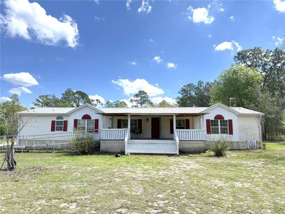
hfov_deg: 71.6
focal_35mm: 24
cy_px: 107
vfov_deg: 56.8
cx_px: 142
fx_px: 198
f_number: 1.78
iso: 100
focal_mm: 6.76
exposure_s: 1/3021
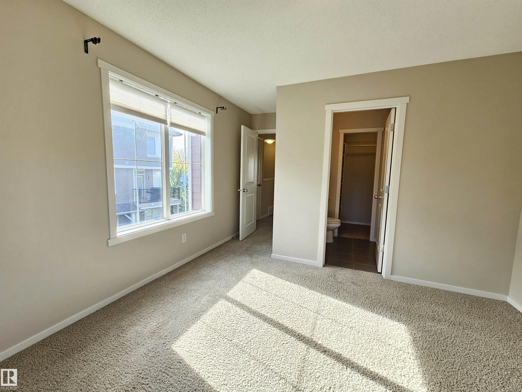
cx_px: 261
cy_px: 196
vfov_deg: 89.9
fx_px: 196
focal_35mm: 13
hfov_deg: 106.2
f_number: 2.2
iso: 200
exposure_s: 1/359
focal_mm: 2.2
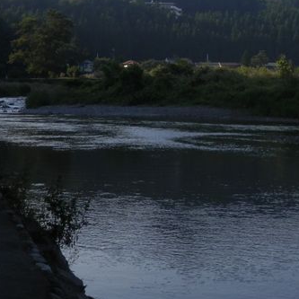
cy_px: 60
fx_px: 831
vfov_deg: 20.2
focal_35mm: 85
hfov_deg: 20.3
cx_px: 195
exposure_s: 1/800
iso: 80
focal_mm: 7.3
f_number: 3.7
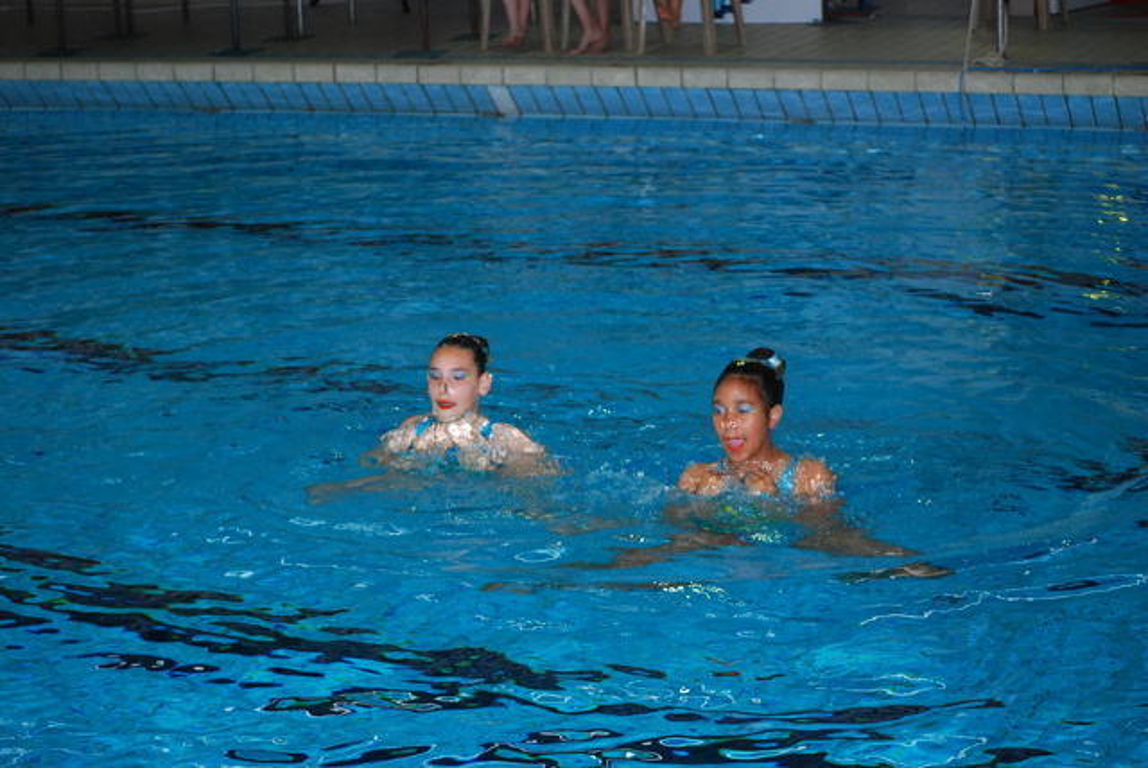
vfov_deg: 16.6
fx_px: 2633
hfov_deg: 24.6
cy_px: 384
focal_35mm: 82
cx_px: 574
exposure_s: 1/125
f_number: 4
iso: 720
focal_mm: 55
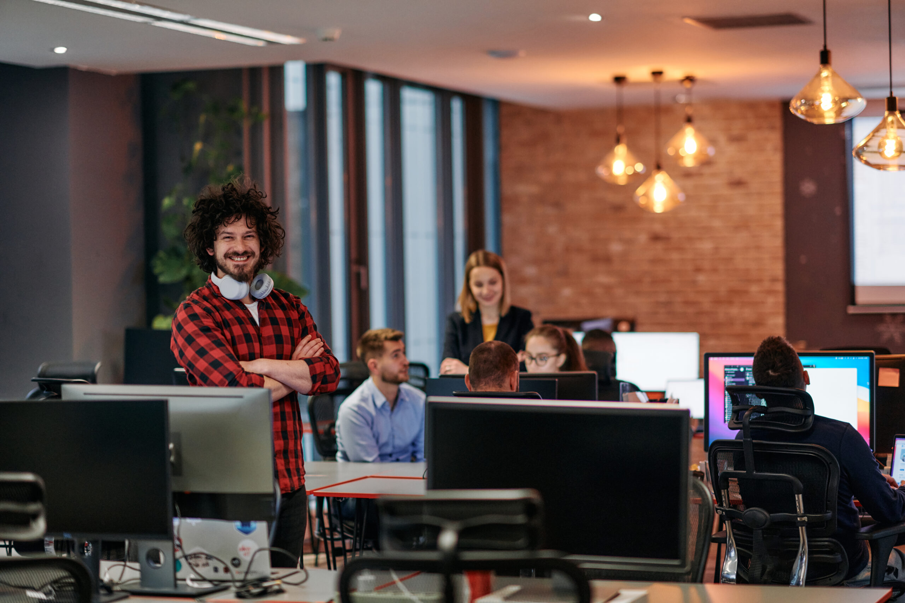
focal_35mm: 85
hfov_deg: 23.9
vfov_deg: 16.1
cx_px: 452
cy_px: 302
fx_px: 2137
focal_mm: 85
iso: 800
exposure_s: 1/320
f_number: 2
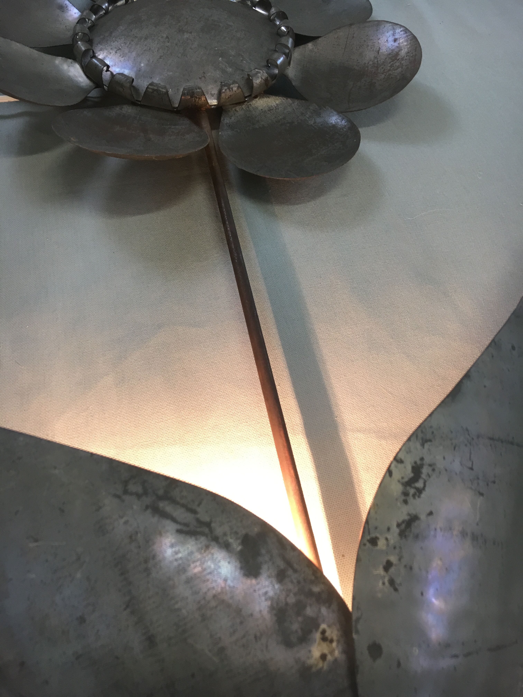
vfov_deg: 61.7
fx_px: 584
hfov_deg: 48.2
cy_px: 348
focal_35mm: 29
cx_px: 262
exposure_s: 1/33
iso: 100
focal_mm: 4.15
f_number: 2.2
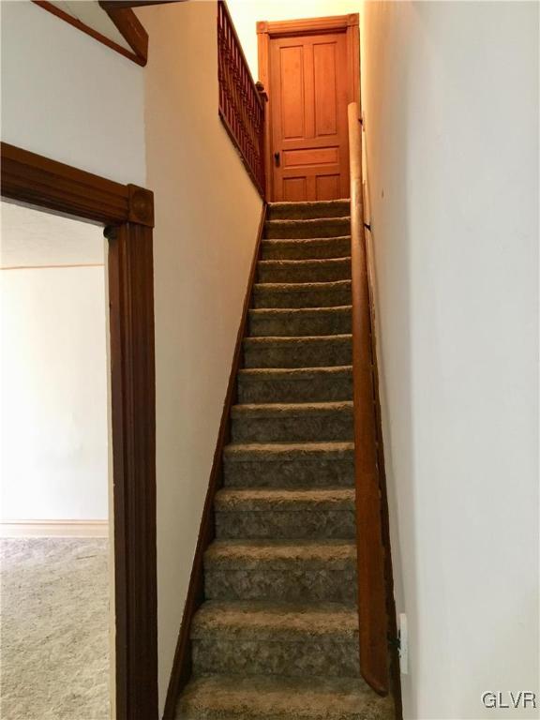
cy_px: 360
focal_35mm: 29
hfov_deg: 48.2
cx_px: 270
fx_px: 603
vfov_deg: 61.7
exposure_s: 1/15
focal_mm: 4.15
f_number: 2.2
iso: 200
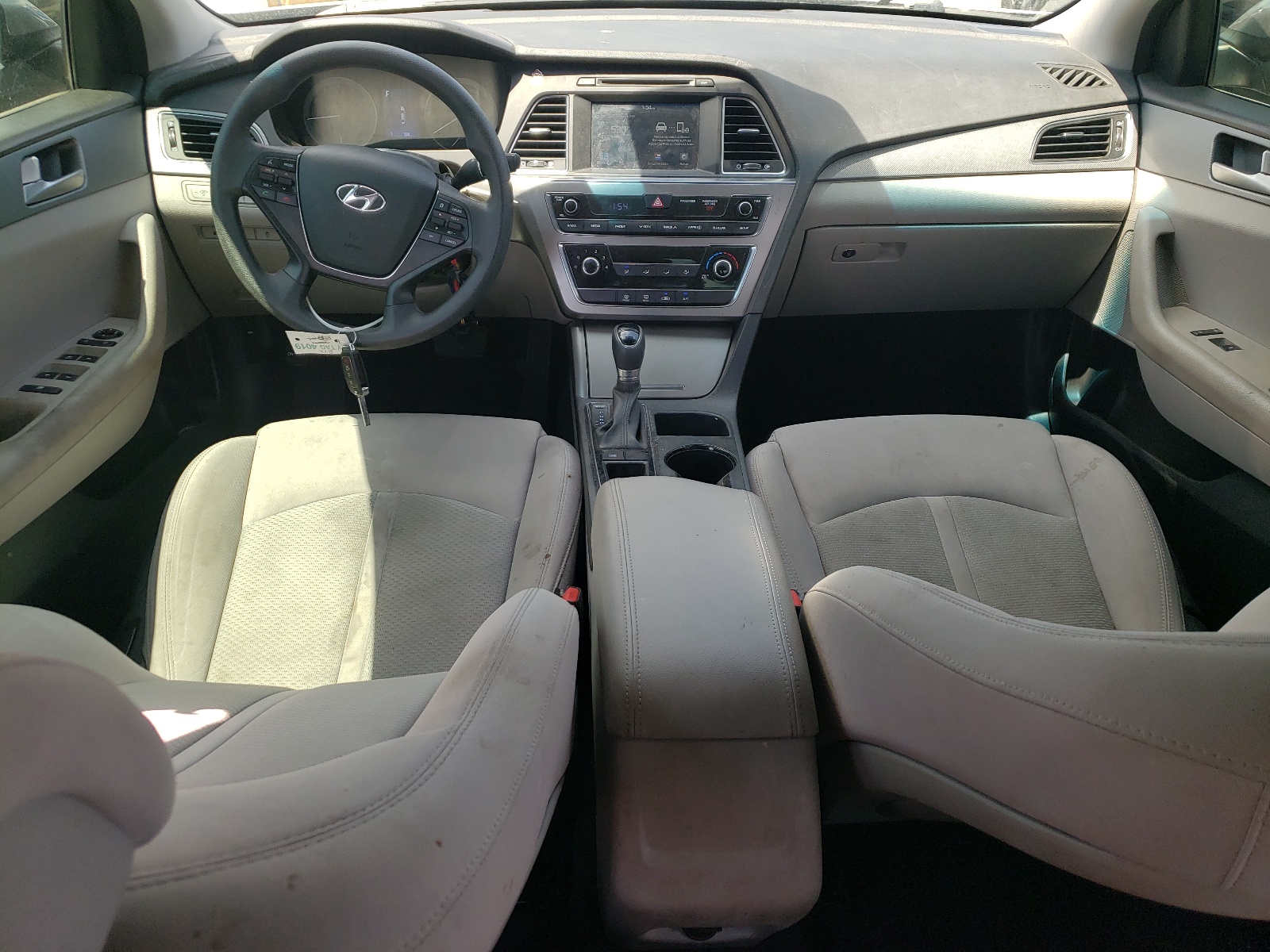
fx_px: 954
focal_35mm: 26
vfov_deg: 53.1
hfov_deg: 67.3
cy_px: 476
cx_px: 635
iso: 50
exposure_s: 1/370
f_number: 1.5
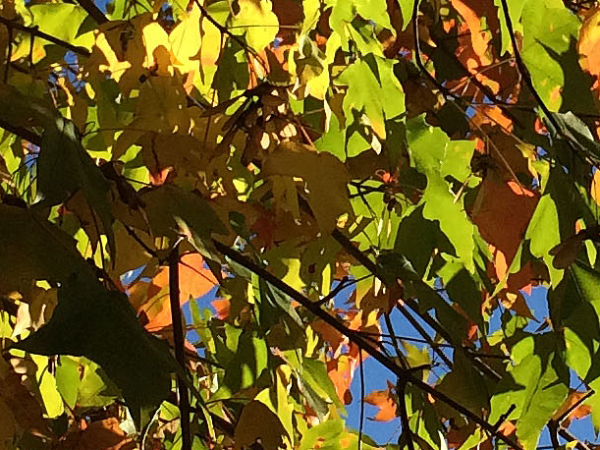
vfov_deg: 9.5
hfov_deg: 12.6
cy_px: -8
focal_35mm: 155
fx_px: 2686
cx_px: 551
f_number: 2.2
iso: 32
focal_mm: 4.15
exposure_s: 1/2415
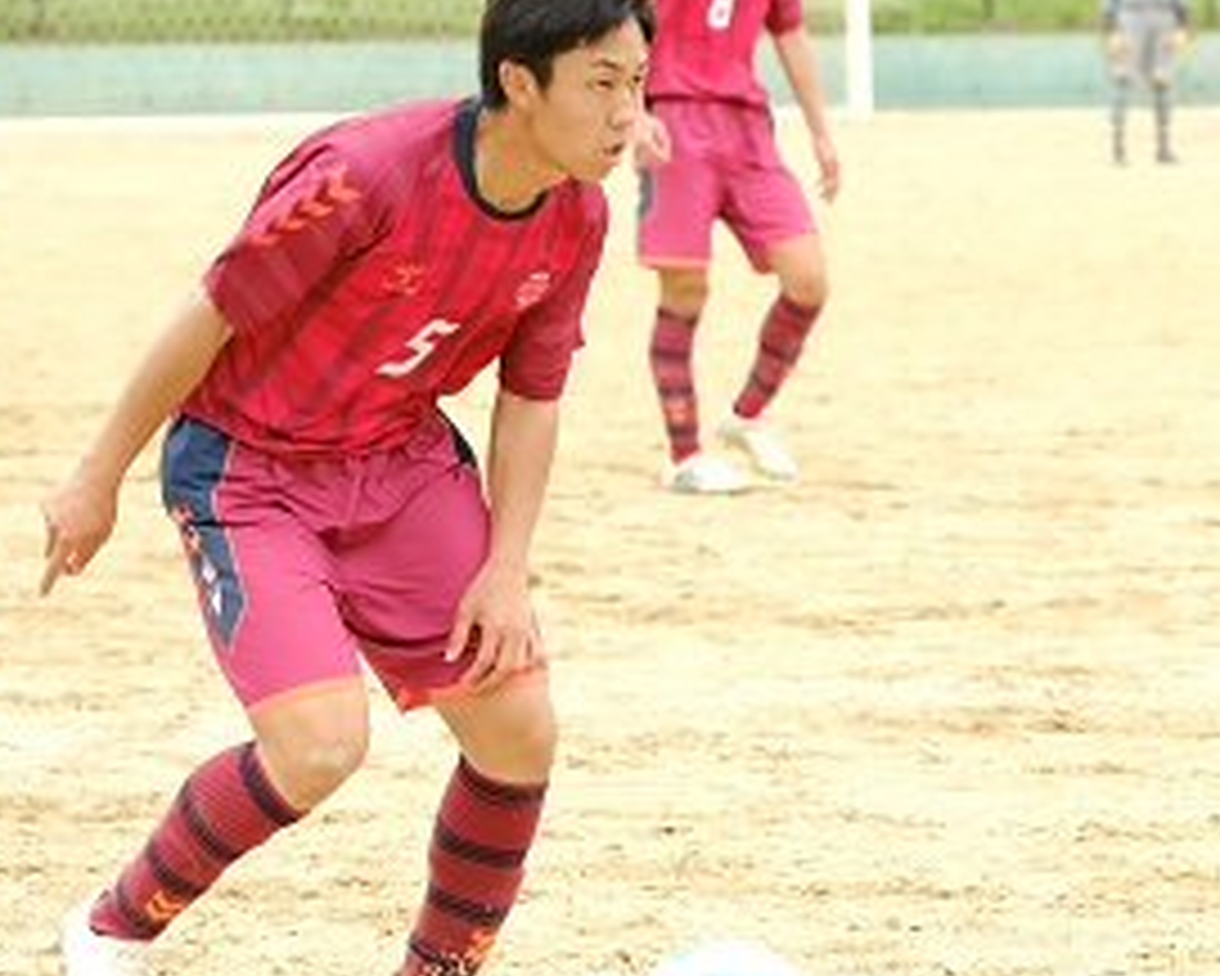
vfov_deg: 5.1
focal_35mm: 306
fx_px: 11053
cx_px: 774
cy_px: 407
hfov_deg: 6.3
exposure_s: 1/500
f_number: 5.6
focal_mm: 118
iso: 640
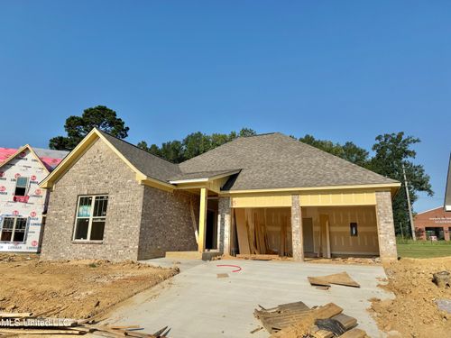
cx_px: 226
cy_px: 169
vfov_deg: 56.8
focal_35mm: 24
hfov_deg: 71.6
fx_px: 313
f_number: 1.78
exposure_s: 1/9091
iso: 80
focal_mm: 6.76
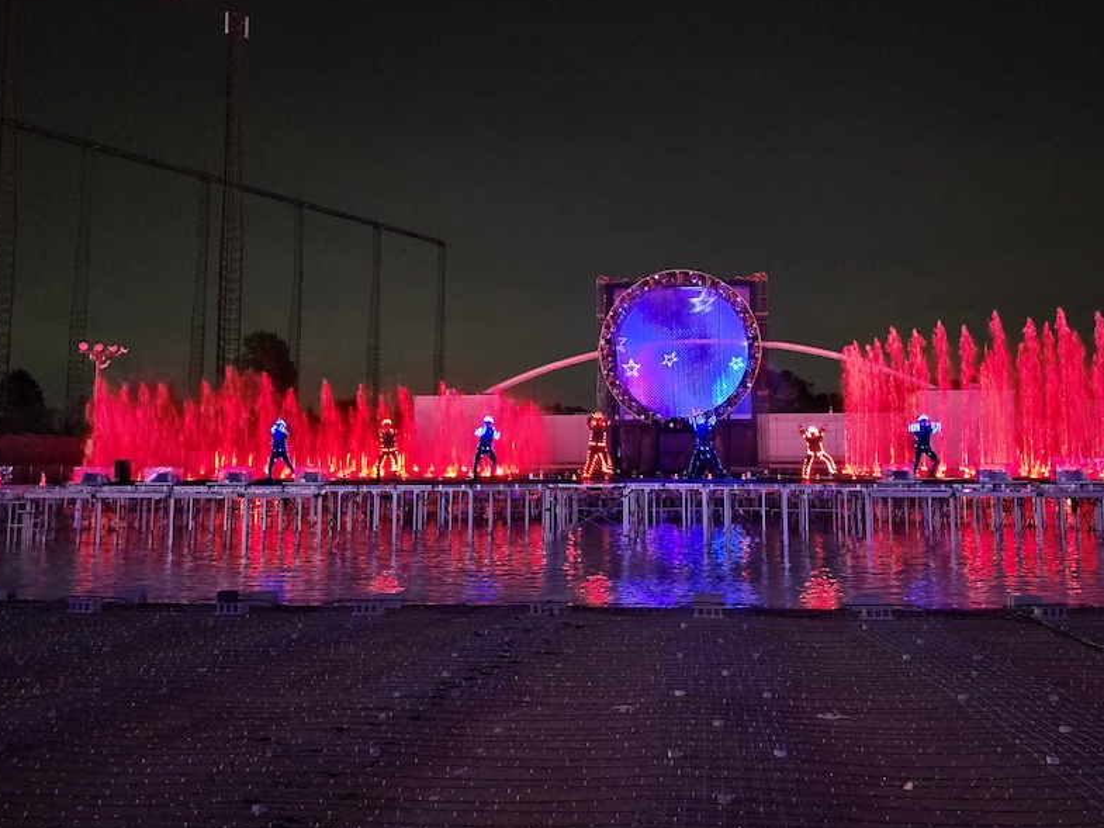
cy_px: 361
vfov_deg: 46.7
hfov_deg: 59.5
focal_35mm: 30
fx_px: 957
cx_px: 654
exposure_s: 1/16.7
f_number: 1.7
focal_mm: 6.3
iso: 1600
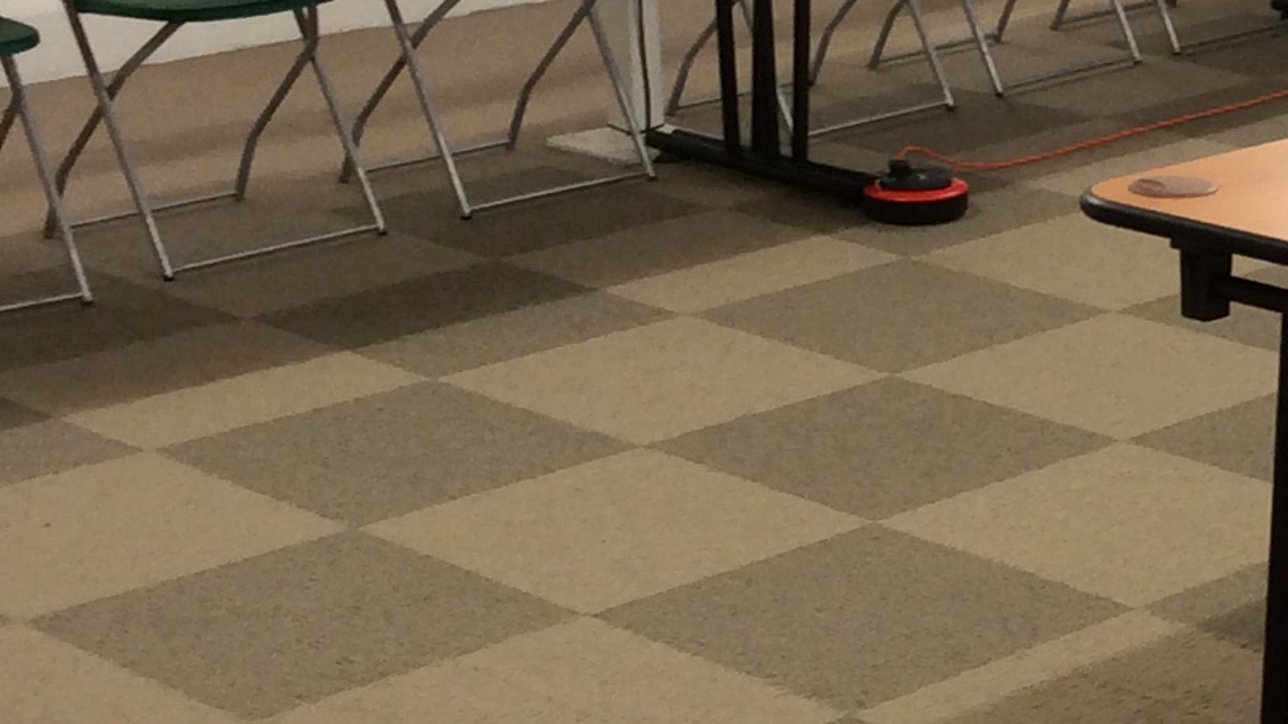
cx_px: 1214
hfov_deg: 19.0
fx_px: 3756
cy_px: 470
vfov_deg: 11.0
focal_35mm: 110
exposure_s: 1/25
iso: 64
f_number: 2.4
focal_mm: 3.3
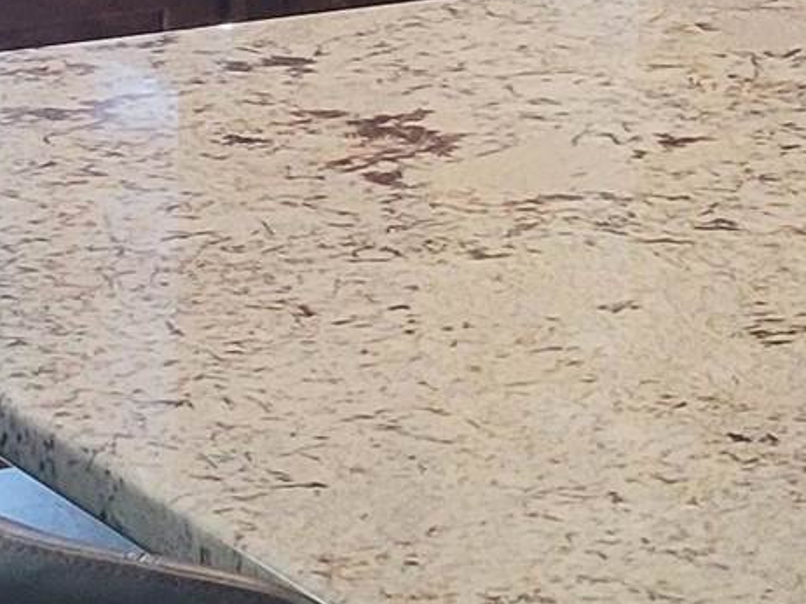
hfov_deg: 11.4
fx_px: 4026
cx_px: 457
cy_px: -496
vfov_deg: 8.3
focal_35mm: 173
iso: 250
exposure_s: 1/120
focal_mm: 5.4
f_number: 1.8
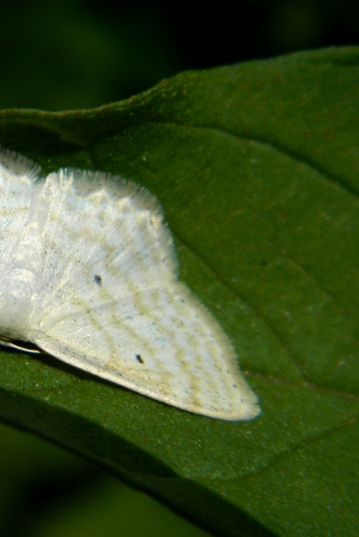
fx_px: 2151
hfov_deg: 9.5
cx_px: 0
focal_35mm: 144
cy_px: 270
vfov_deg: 14.2
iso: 80
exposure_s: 1/200
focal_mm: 18.6
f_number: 12.6
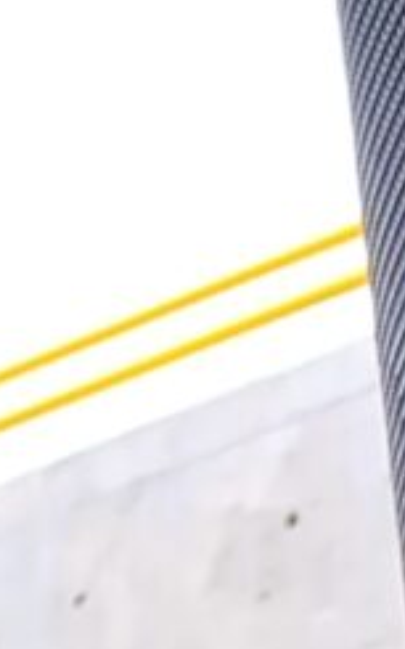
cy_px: 2077
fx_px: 4506
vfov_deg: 7.2
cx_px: -1329
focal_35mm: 255
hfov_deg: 4.6
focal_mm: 6.14
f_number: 1.6
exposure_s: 1/120
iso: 200
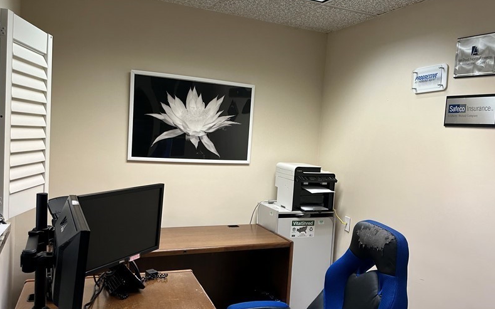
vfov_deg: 38.2
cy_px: 176
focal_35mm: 33
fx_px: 445
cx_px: 285
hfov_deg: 57.9
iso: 160
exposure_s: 1/120
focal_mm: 6.86
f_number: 1.78
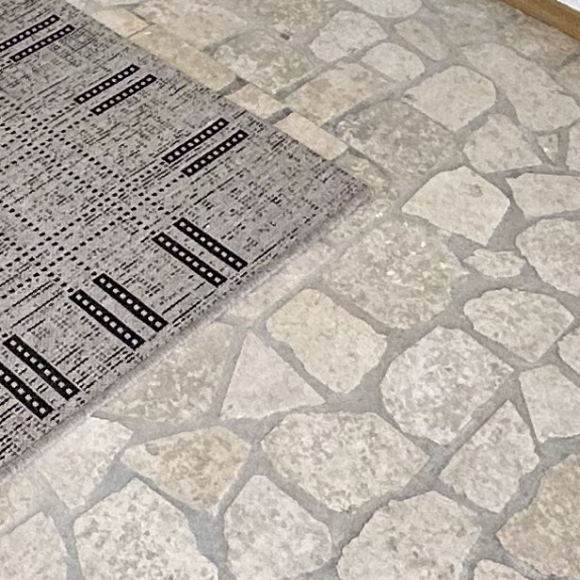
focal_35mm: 81
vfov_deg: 17.0
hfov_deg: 21.2
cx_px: 151
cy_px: -512
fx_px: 1535
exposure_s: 1/100
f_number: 2.2
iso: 100
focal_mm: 2.22
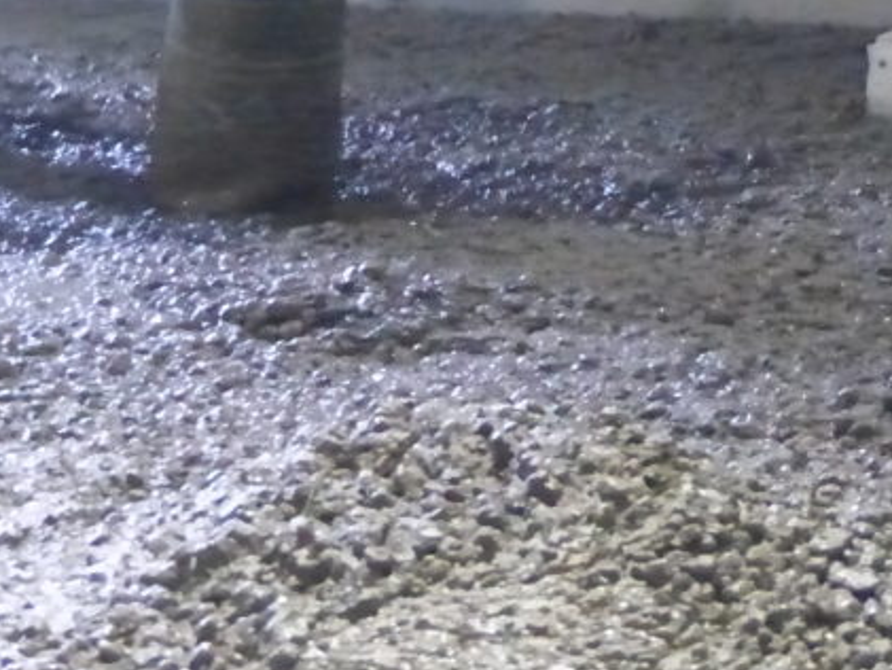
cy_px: -104
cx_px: 909
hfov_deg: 6.2
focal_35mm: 316
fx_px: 8145
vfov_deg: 4.7
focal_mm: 21.4
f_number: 2.8
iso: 3200
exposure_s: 1/50
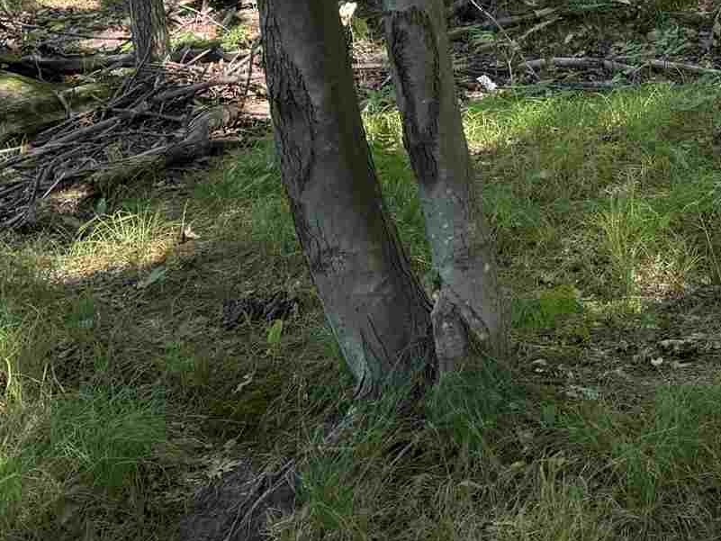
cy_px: -364
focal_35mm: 92
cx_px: 1102
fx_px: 1917
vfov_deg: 14.5
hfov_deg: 18.7
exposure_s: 1/121
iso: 125
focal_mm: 6.76
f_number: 1.78
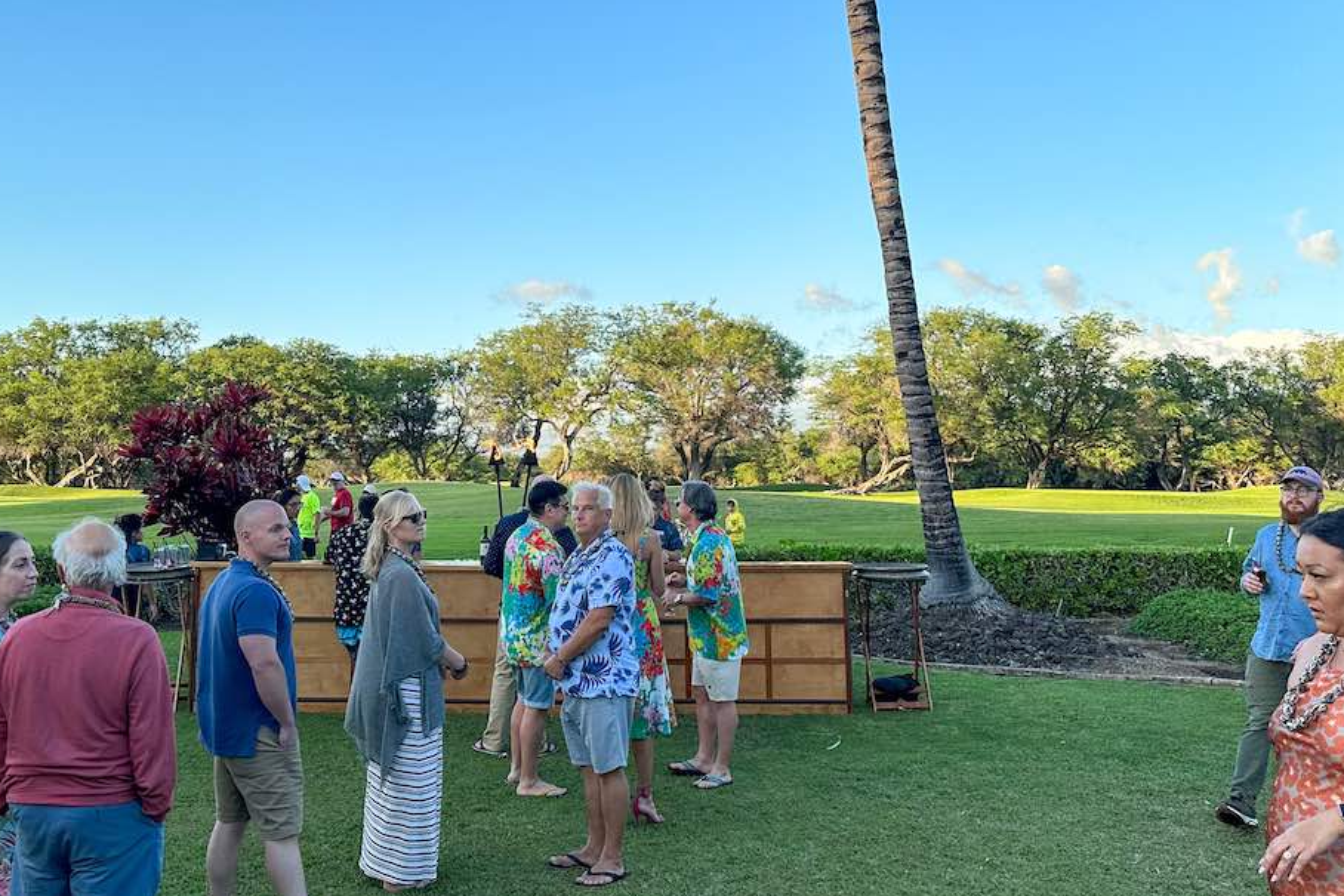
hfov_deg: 57.0
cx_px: 580
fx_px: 1232
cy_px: 398
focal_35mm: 33
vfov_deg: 39.9
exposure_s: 1/1250
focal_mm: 6.86
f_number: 1.8
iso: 80
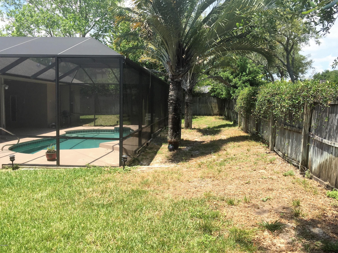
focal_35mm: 29
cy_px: 126
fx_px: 283
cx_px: 169
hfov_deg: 61.7
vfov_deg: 48.2
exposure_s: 1/1068
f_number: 2.2
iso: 32
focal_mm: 4.15
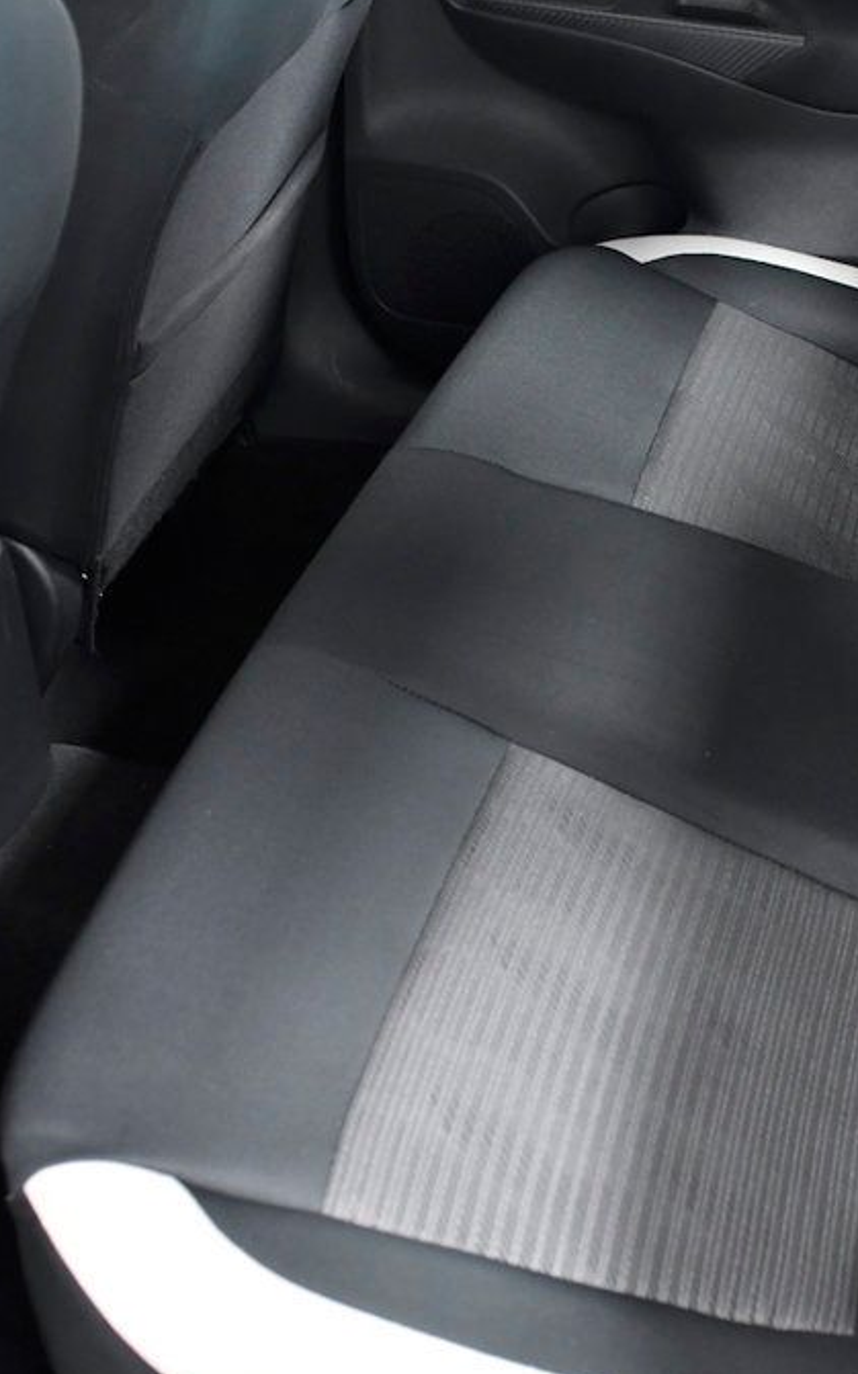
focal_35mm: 56
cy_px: 693
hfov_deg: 22.5
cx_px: 801
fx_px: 2096
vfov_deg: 36.3
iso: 2000
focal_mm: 24
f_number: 3.5
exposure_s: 1/60
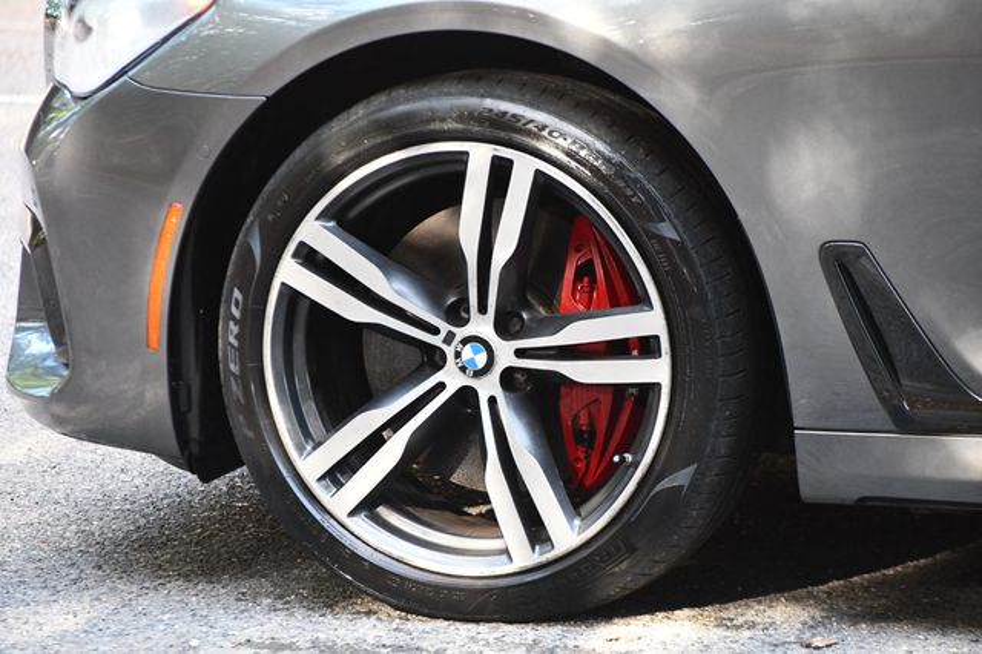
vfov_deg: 6.1
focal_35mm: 225
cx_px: 491
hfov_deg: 9.2
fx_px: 6134
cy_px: 327
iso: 2000
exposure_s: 1/250
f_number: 5
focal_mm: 150
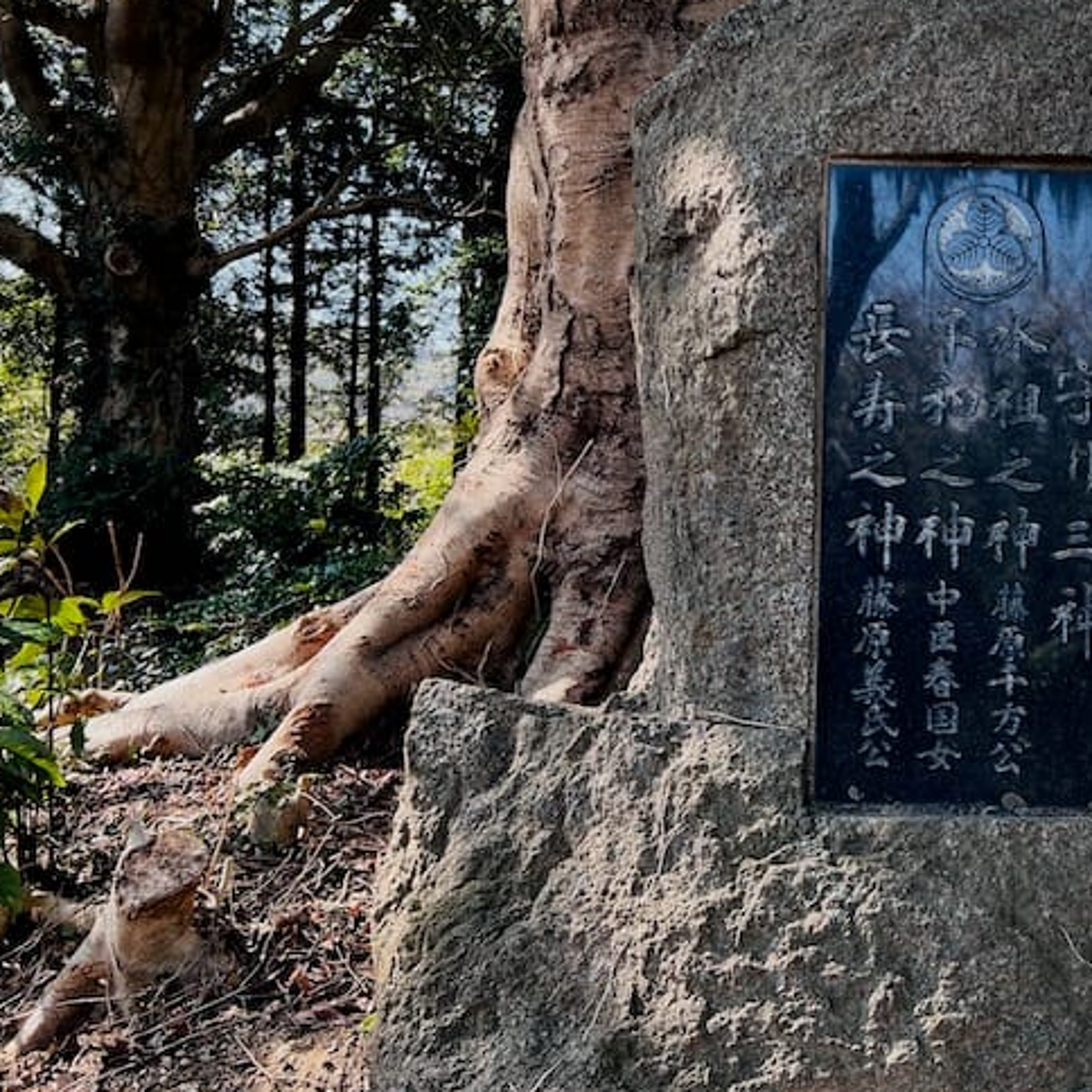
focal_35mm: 38
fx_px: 1356
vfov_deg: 43.7
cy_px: 465
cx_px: 887
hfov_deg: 41.8
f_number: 1.5
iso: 50
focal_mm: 5.7
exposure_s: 1/295
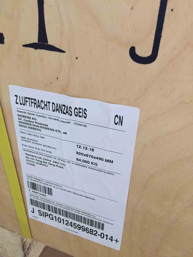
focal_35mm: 29
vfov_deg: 61.7
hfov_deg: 48.2
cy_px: 128
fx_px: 216
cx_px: 96
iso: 250
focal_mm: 4.15
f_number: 2.2
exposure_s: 1/17
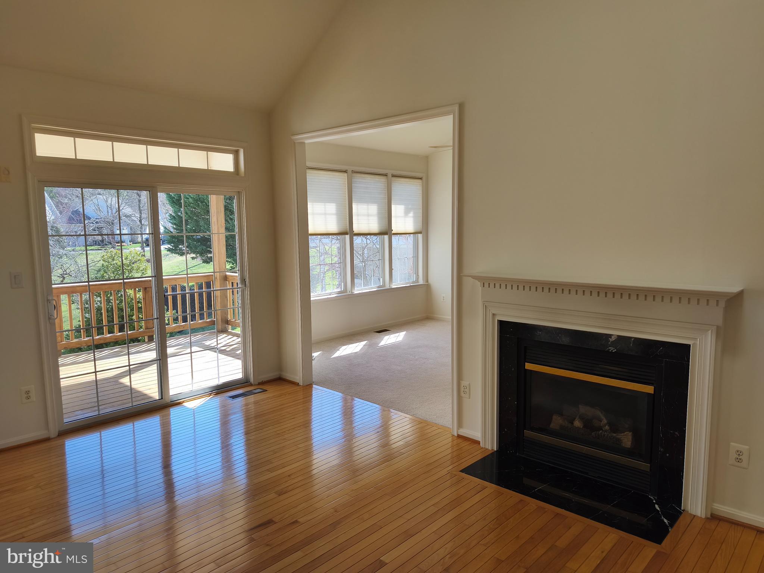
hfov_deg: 73.9
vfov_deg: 58.9
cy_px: 286
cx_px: 382
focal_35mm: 23
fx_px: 508
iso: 50
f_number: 1.65
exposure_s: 1/144
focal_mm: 6.18
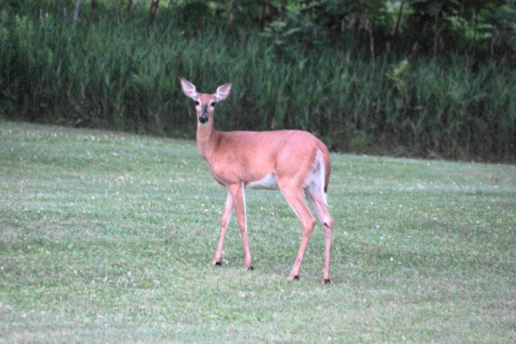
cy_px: 172
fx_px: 5373
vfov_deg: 3.7
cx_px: 258
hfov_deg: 5.5
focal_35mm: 375
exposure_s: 1/20
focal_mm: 250
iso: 1600
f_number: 6.3
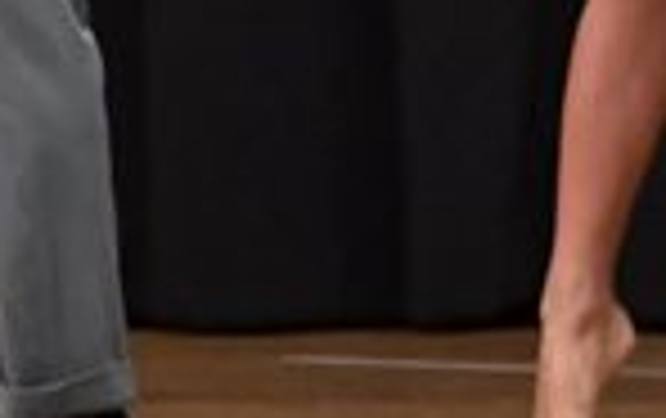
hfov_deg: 1.9
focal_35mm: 1075
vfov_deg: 1.2
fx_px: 19542
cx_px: -682
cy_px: -499
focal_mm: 135
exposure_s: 1/400
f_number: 5.6
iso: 6400
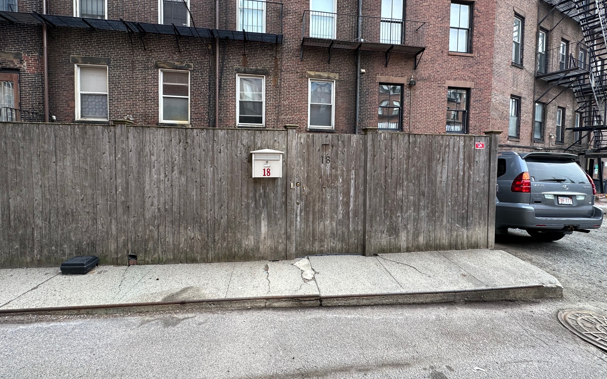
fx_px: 265
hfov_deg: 97.8
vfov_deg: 71.1
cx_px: 298
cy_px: 172
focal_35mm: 16
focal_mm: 2.22
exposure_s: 1/285
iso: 40
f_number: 2.2
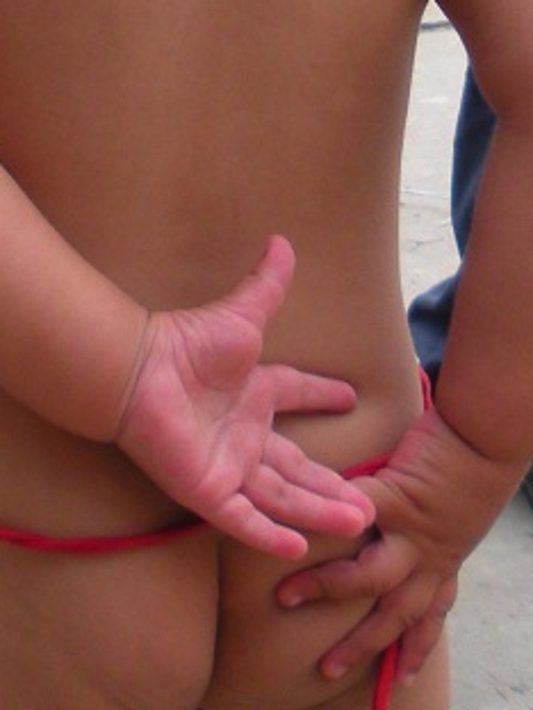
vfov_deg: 12.7
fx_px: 3162
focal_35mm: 154
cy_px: 92
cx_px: 287
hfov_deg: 9.6
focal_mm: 6.3
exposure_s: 1/224
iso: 64
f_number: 3.5
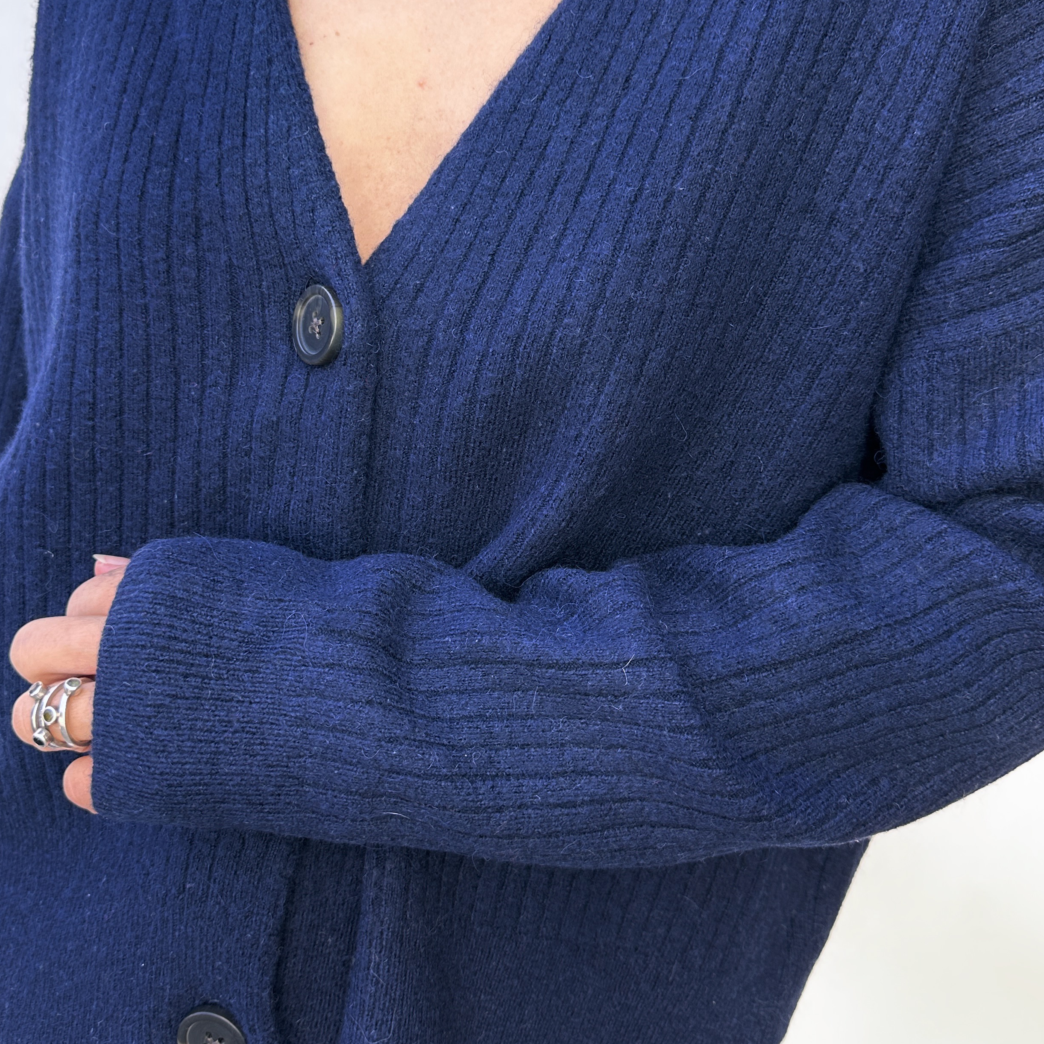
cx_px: 481
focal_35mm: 35
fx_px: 1194
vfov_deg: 46.9
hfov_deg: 47.2
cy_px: 412
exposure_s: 1/163
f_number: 1.78
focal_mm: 6.86
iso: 80
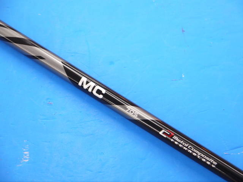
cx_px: 122
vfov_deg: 17.6
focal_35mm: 84
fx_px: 590
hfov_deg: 23.3
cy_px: 91
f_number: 5.6
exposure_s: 1/80
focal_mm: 42
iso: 640
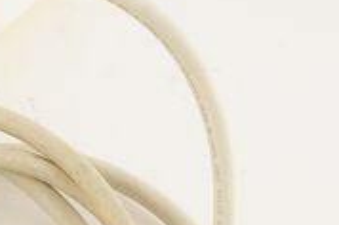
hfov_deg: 11.5
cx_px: -217
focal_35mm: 169
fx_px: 1589
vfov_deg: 8.1
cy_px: 108
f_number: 11
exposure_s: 1/125
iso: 1600
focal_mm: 50
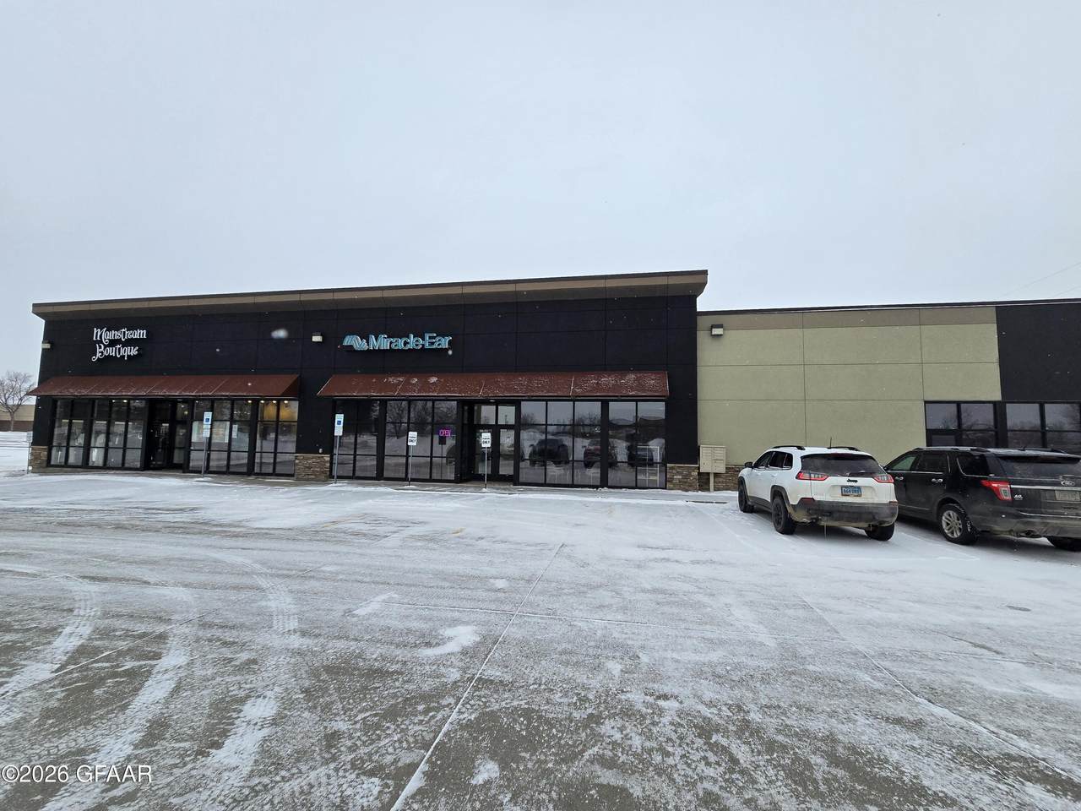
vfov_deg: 89.9
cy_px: 406
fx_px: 406
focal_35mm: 13
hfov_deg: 106.2
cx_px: 540
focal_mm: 2.2
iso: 80
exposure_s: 1/2000
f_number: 2.2
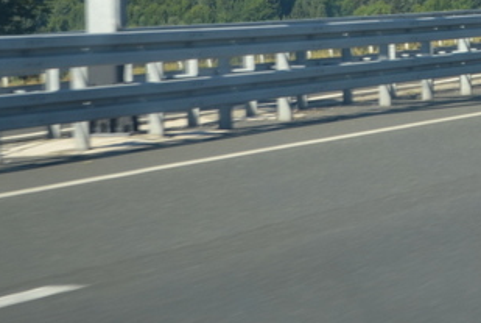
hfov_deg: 9.5
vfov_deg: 6.4
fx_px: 2854
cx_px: 568
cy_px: -84
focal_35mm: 213
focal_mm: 55
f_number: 7.1
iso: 100
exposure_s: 1/200
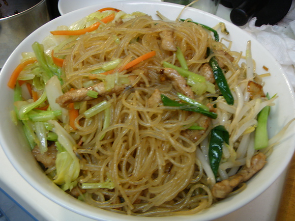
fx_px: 324
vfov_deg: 37.7
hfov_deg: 49.0
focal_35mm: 38
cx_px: 148
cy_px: 110
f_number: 3.5
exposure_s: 1/4
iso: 100
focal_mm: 6.7
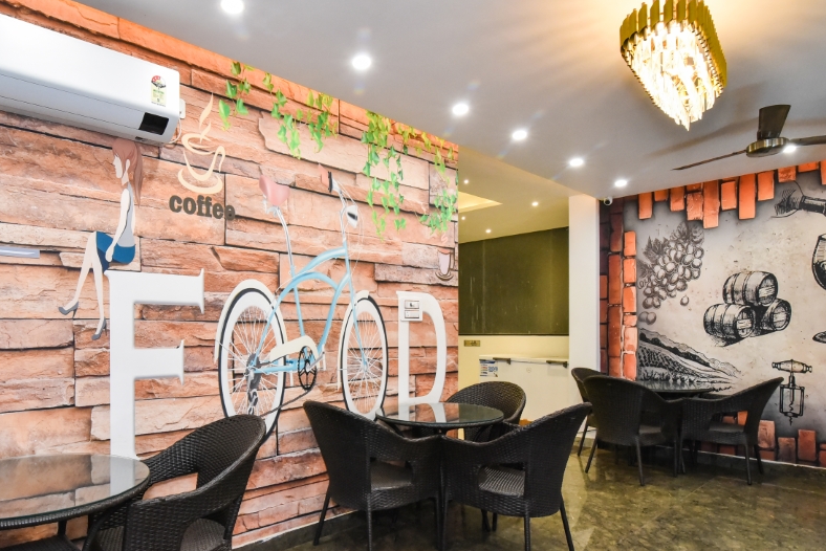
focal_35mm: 22
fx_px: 505
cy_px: 330
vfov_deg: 56.8
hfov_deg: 77.9
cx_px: 340
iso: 3200
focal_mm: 16
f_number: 8
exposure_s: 1/100
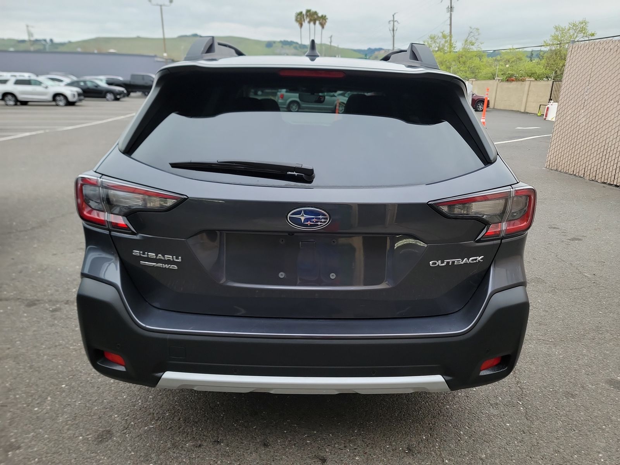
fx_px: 430
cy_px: 232
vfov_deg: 56.8
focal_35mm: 24
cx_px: 310
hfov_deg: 71.6
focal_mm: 6.7
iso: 53
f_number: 1.8
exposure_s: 1/119
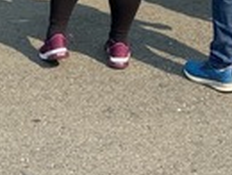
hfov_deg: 16.8
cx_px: 54
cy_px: -162
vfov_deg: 11.6
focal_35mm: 116
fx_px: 779
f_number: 1.8
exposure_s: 1/1754
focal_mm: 4.25
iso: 32
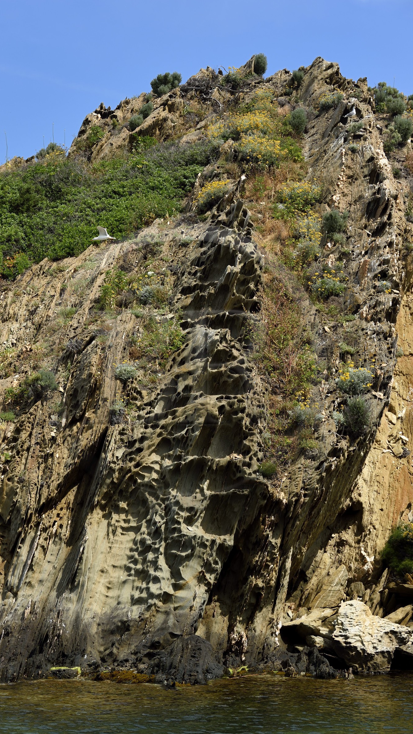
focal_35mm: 74
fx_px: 1440
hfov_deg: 16.3
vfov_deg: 28.6
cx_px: 184
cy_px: 368
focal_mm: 70
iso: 200
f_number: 5.6
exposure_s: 1/1000
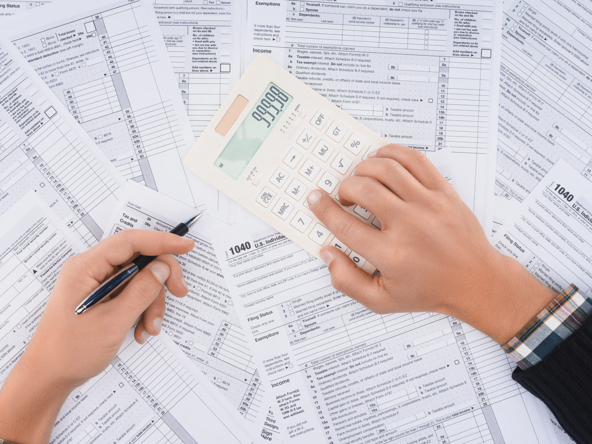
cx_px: 257
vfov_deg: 26.6
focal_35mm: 55
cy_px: 224
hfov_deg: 34.9
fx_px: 941
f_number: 9
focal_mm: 50
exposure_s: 1/160
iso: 160
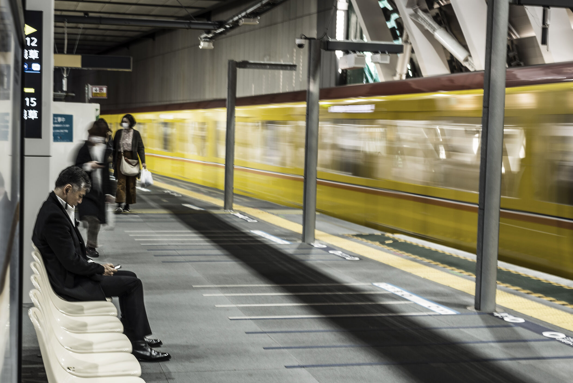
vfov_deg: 23.8
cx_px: 266
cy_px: 187
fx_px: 908
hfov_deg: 35.0
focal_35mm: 57
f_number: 8
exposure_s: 1/4
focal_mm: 50
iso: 100
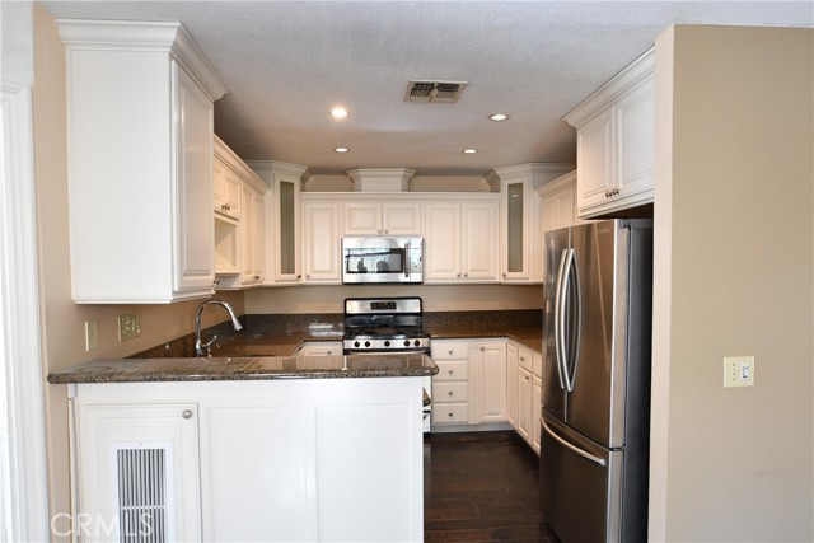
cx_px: 407
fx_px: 475
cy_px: 272
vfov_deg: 59.5
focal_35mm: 21
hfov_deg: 81.2
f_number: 5
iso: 800
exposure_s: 1/15
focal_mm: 14
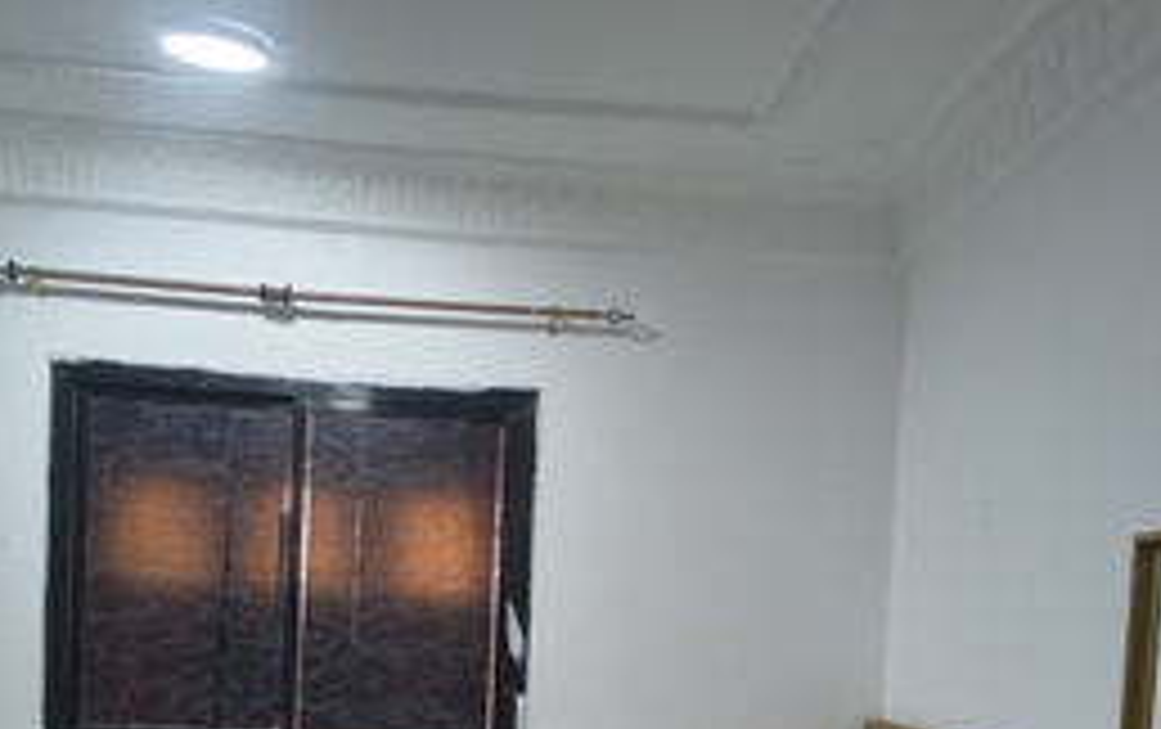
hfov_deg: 44.3
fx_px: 1426
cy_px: 731
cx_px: 551
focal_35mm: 45
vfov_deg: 27.1
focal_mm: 5.56
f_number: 1.8
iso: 634
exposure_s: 1/50
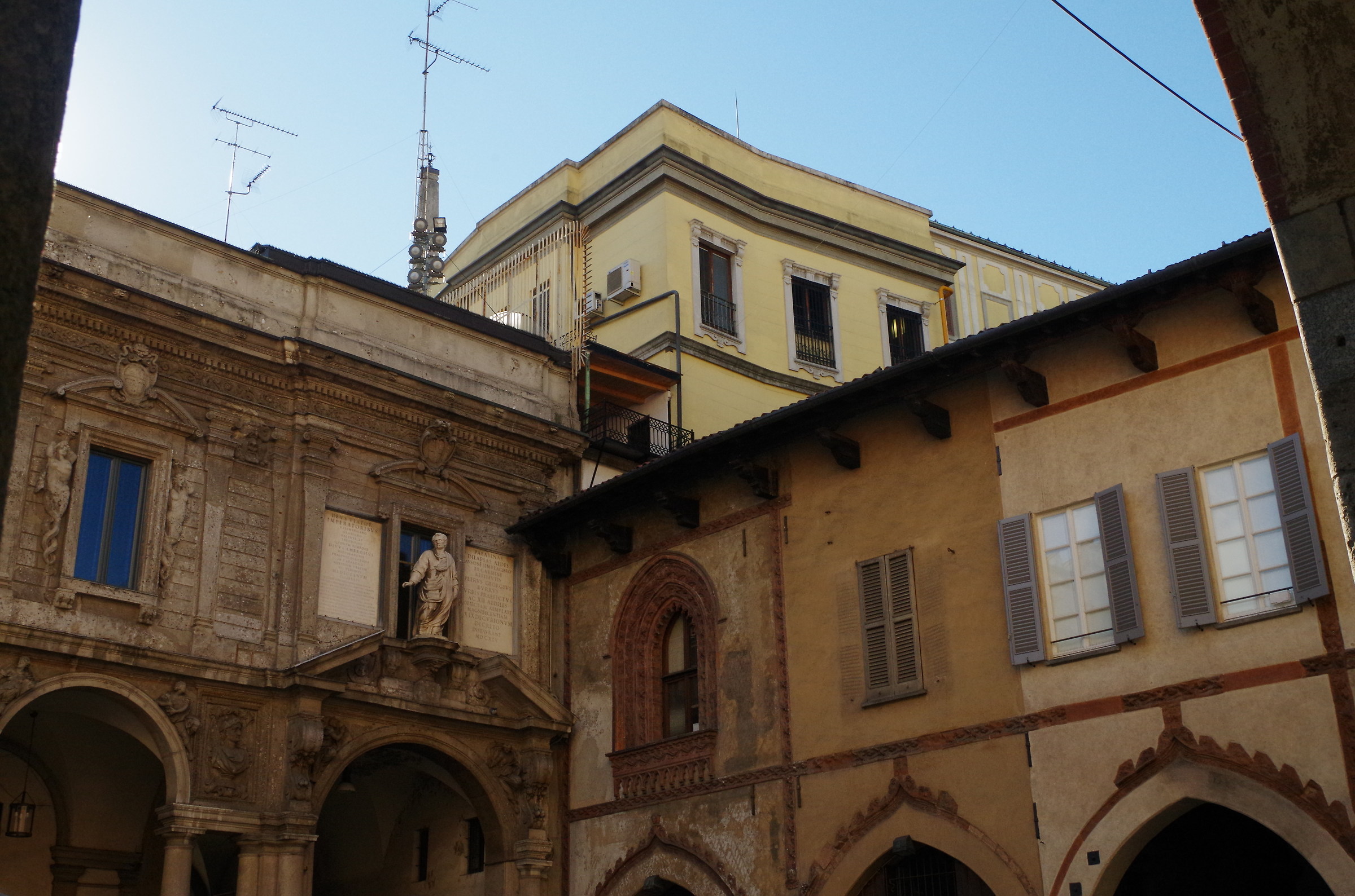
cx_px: 678
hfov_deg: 49.6
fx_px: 1465
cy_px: 448
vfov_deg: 34.1
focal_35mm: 39
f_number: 13
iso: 1250
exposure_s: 1/160
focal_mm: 26.25
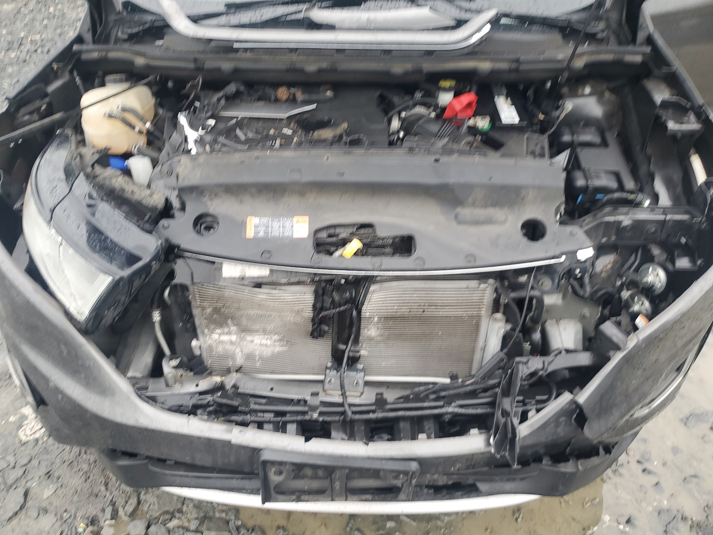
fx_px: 536
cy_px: 268
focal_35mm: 26
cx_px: 356
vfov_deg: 53.1
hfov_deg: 67.3
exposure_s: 1/120
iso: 67
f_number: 1.5
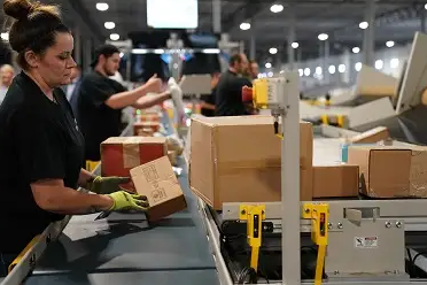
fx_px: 688
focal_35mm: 58
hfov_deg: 34.5
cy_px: 142
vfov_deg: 23.4
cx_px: 210
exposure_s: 1/200
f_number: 2.8
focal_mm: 54
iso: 2000
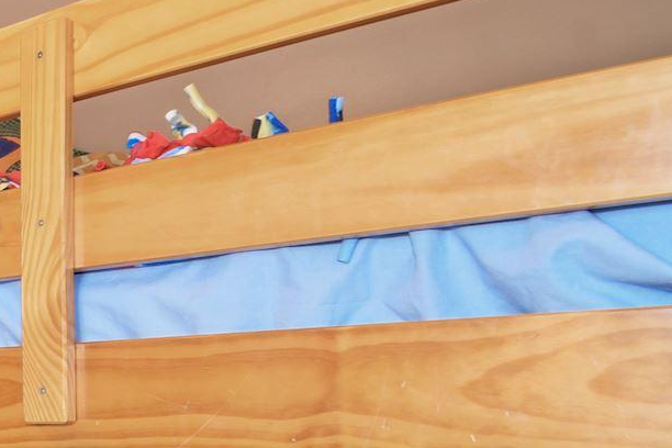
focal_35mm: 49
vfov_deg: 26.3
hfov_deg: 25.7
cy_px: 428
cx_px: -406
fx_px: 915
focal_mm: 10
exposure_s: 1/3
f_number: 8
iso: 200
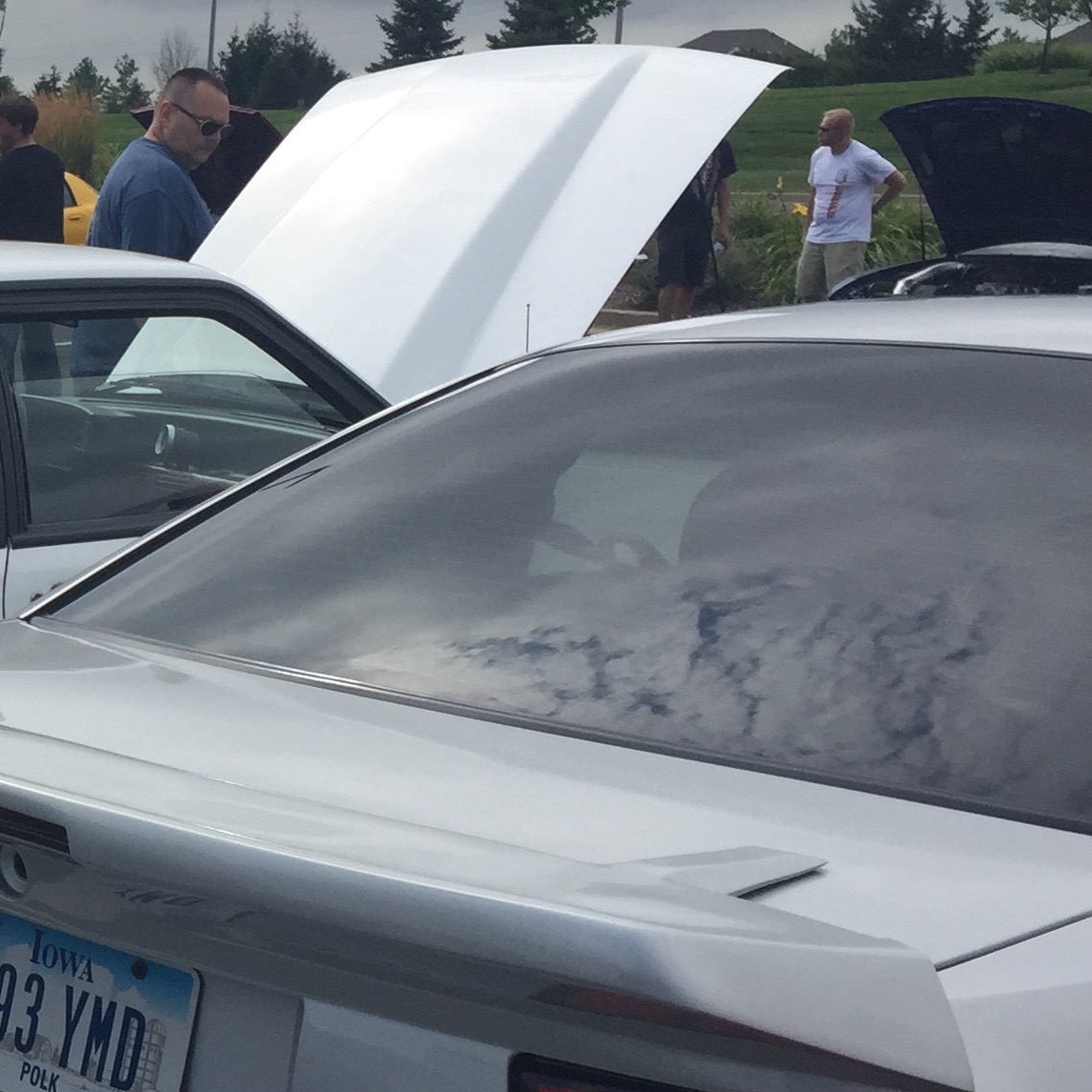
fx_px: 2605
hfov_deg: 21.4
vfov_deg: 23.6
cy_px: 654
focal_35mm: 73
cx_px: -341
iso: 32
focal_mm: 4.15
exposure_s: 1/2639
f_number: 2.2
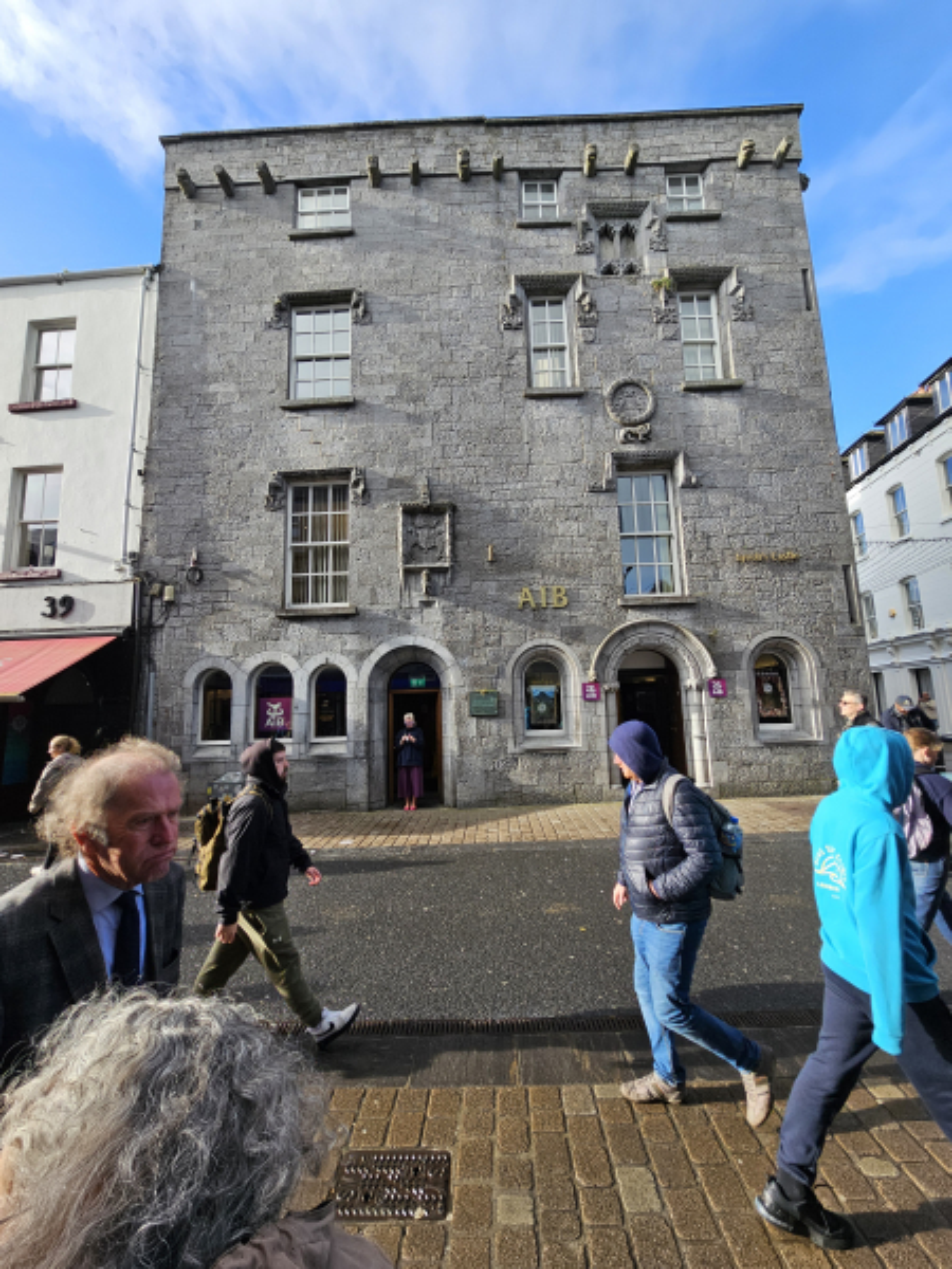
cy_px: 634
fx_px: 477
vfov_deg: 106.2
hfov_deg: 89.9
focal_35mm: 13
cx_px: 476
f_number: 2.2
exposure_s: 1/773
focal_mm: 2.2
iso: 64
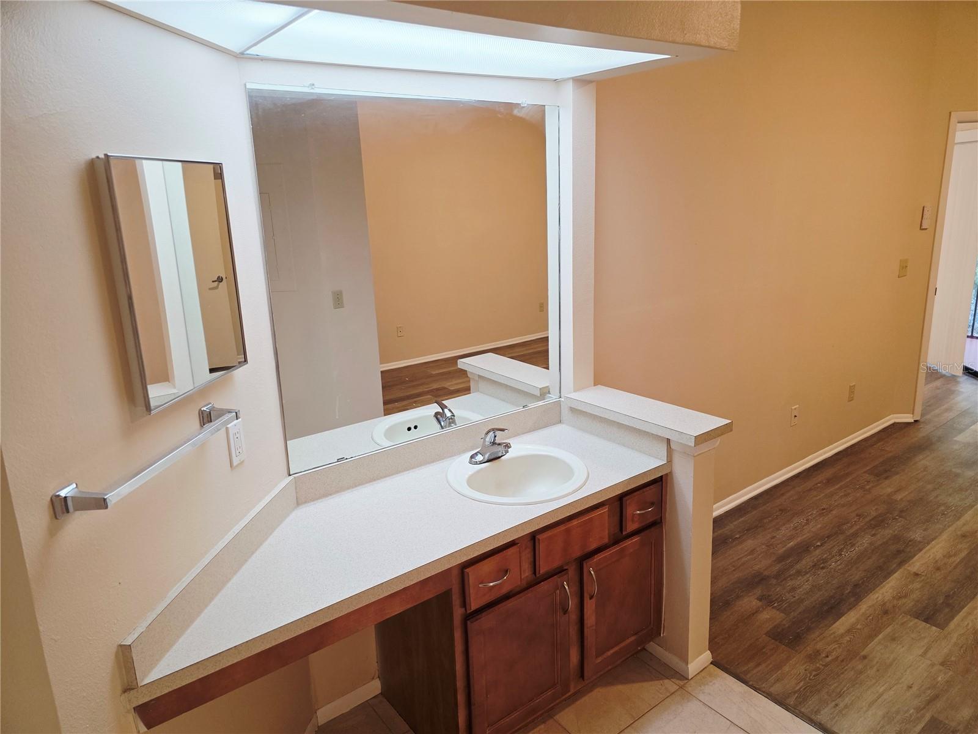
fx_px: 650
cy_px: 367
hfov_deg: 73.9
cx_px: 489
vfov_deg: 58.9
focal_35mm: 23
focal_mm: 6.3
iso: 200
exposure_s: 1/120
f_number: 1.7
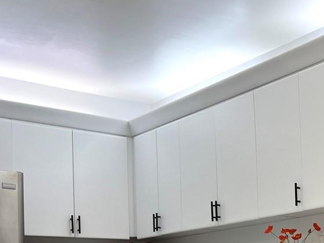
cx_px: 354
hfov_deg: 24.3
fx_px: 702
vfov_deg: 18.6
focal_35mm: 75
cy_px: 287
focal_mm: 5.7
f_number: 1.5
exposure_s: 1/120
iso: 100
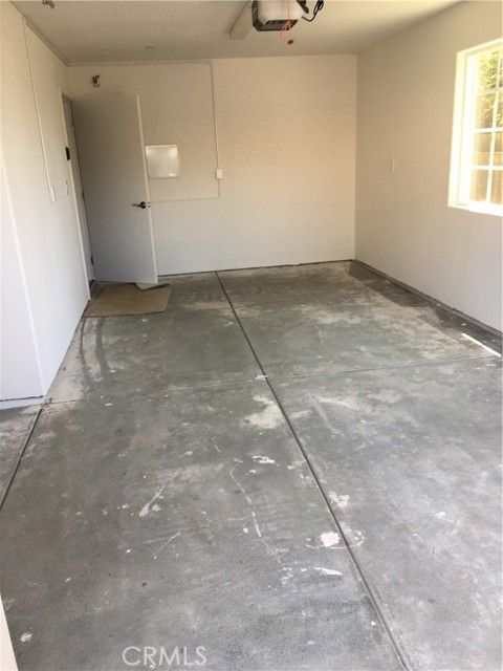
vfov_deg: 61.7
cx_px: 252
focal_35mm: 29
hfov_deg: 48.2
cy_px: 336
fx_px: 562
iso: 32
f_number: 2.2
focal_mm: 4.15
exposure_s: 1/60
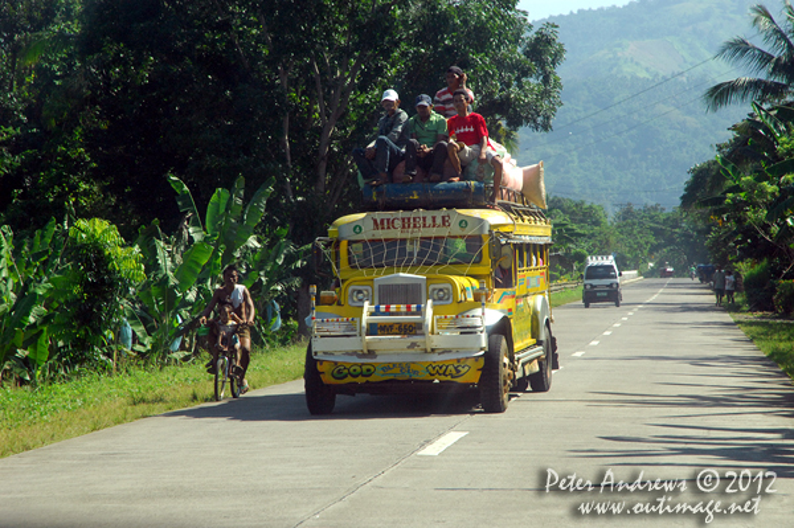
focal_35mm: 128
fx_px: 2810
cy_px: 264
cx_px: 397
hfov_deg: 16.1
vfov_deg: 10.7
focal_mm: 85
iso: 400
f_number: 9
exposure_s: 1/500
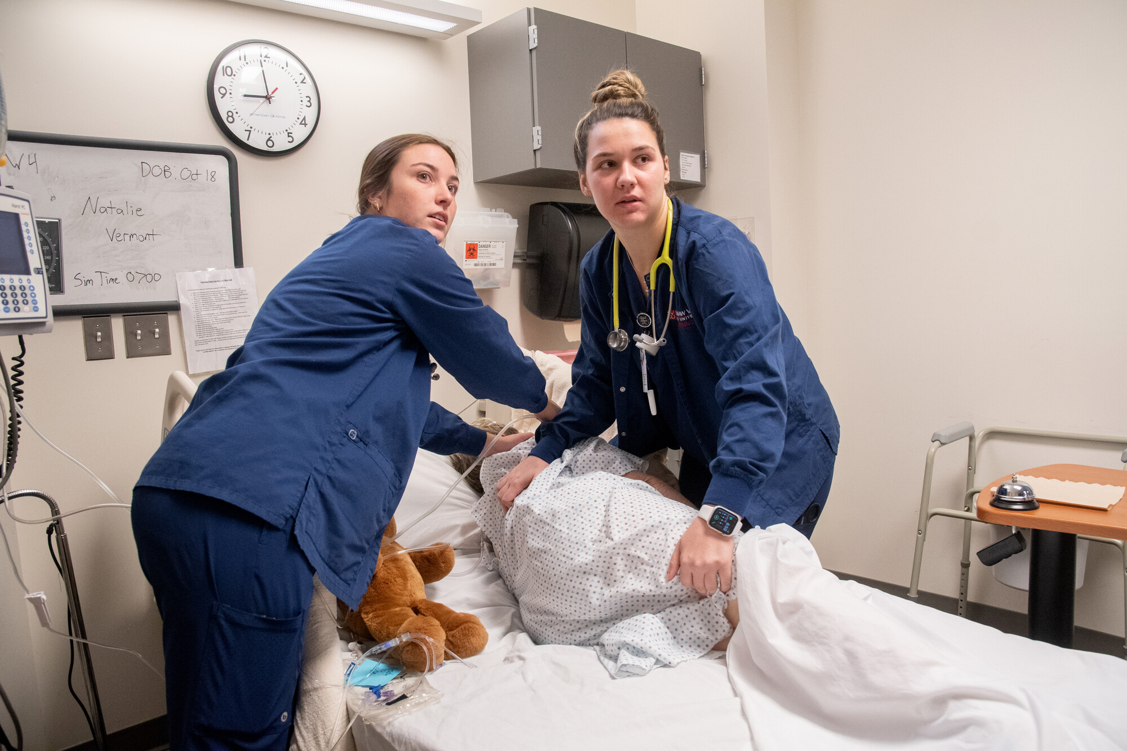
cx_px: 564
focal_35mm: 24
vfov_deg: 53.1
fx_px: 751
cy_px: 376
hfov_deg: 73.7
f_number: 4.5
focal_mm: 16
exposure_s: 1/200
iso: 2500
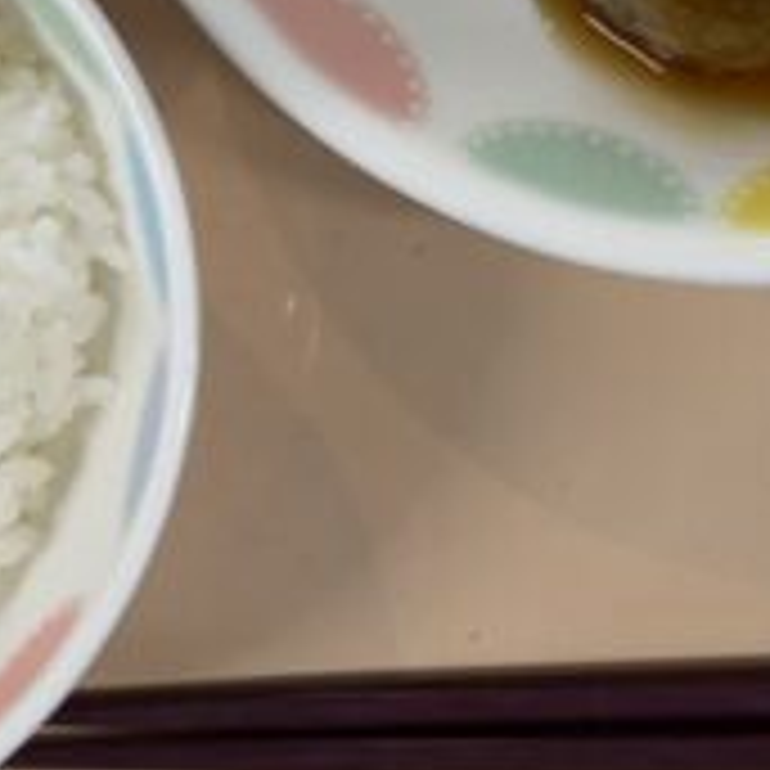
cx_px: 756
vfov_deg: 16.3
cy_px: -131
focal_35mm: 103
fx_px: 2592
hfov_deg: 16.6
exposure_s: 1/120
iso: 125
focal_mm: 5.96
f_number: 1.6
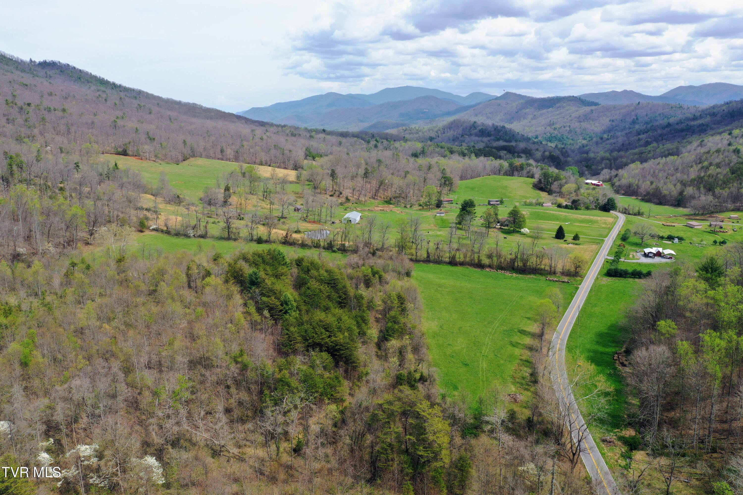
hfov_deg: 65.5
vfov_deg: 46.4
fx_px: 578
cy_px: 248
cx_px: 372
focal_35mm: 28
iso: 100
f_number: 5
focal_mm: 10.26
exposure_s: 1/240
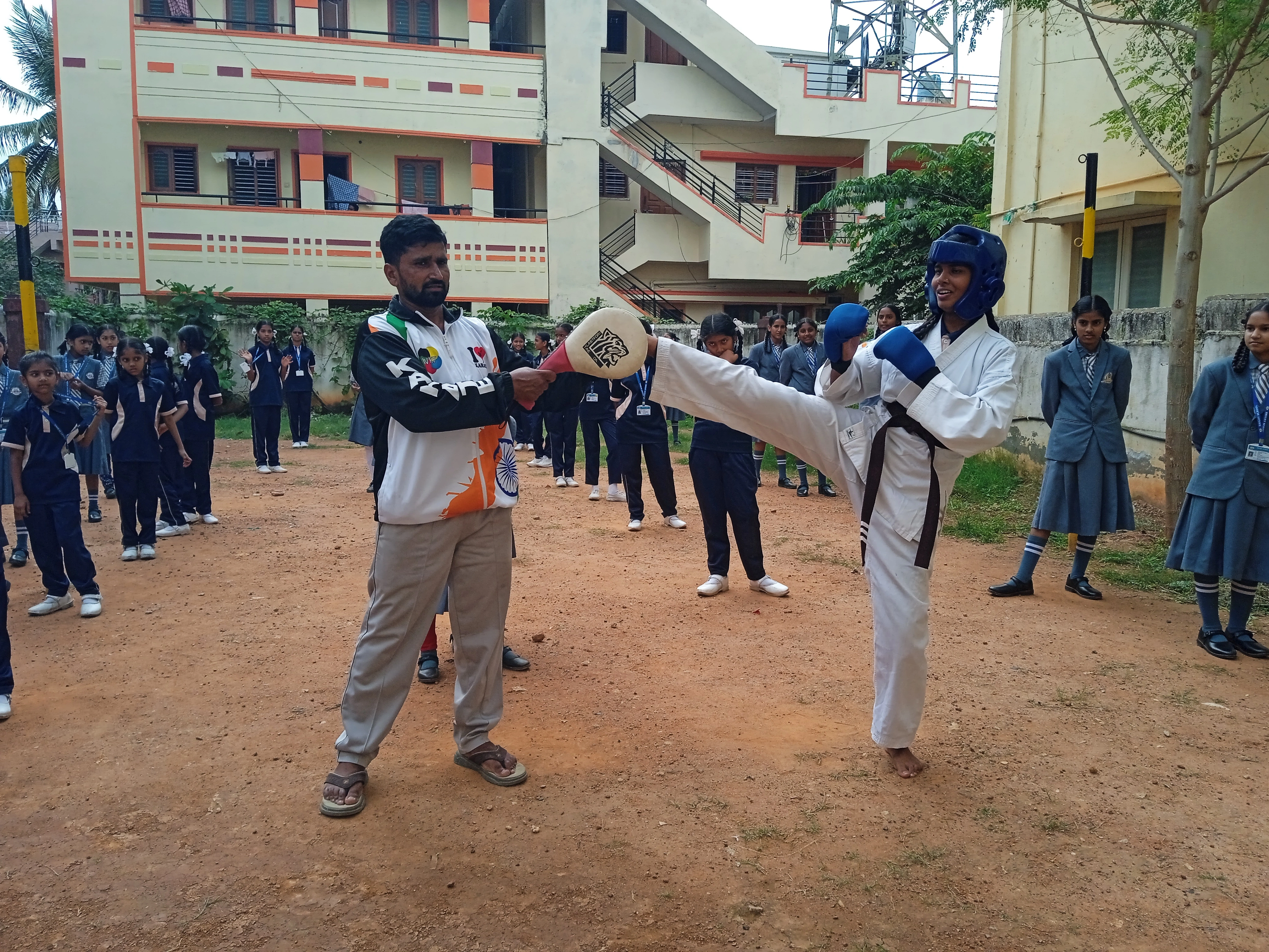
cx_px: 634
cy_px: 476
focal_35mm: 28
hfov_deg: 63.4
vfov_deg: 49.7
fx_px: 1026
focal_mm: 3.43
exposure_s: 1/420
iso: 111
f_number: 2.2
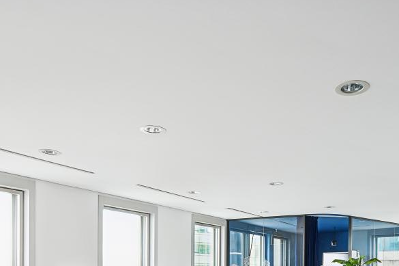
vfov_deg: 33.5
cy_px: 283
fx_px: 388
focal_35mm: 35
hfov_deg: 53.8
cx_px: 251
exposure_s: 1
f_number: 11
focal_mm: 16
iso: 200
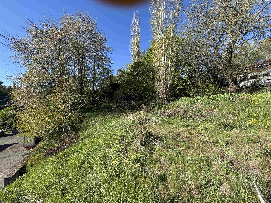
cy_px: 102
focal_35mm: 14
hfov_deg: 102.1
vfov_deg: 85.7
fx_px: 110
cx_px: 136
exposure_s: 1/636
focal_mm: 2.22
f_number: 2.2
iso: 50
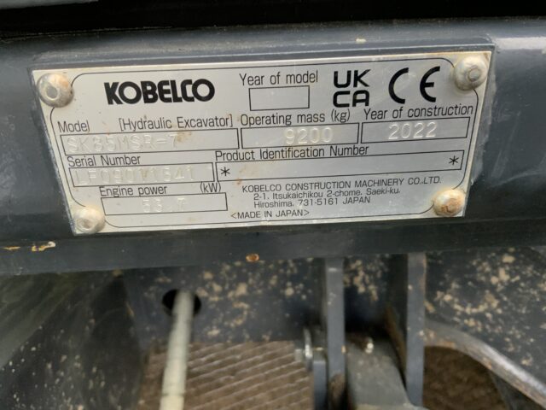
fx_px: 457
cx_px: 273
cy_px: 205
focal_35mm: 29
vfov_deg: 48.2
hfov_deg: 61.7
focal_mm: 3
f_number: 1.8
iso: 160
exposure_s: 1/60
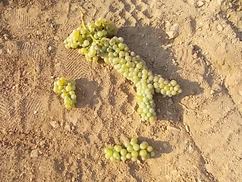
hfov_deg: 67.3
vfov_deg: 53.1
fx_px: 182
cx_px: 121
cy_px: 91
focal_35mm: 26
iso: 80
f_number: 3.2
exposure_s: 1/250
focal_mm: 4.6
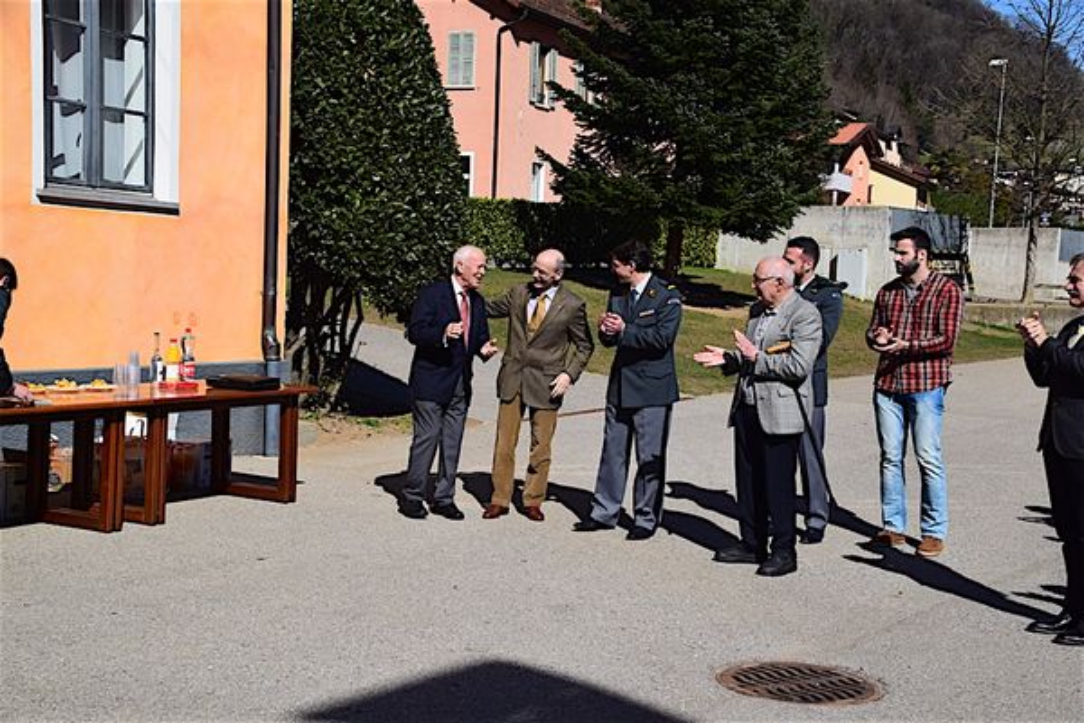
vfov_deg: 25.8
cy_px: 362
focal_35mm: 52
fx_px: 1581
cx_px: 542
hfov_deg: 37.9
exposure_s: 1/500
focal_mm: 35
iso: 250
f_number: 11
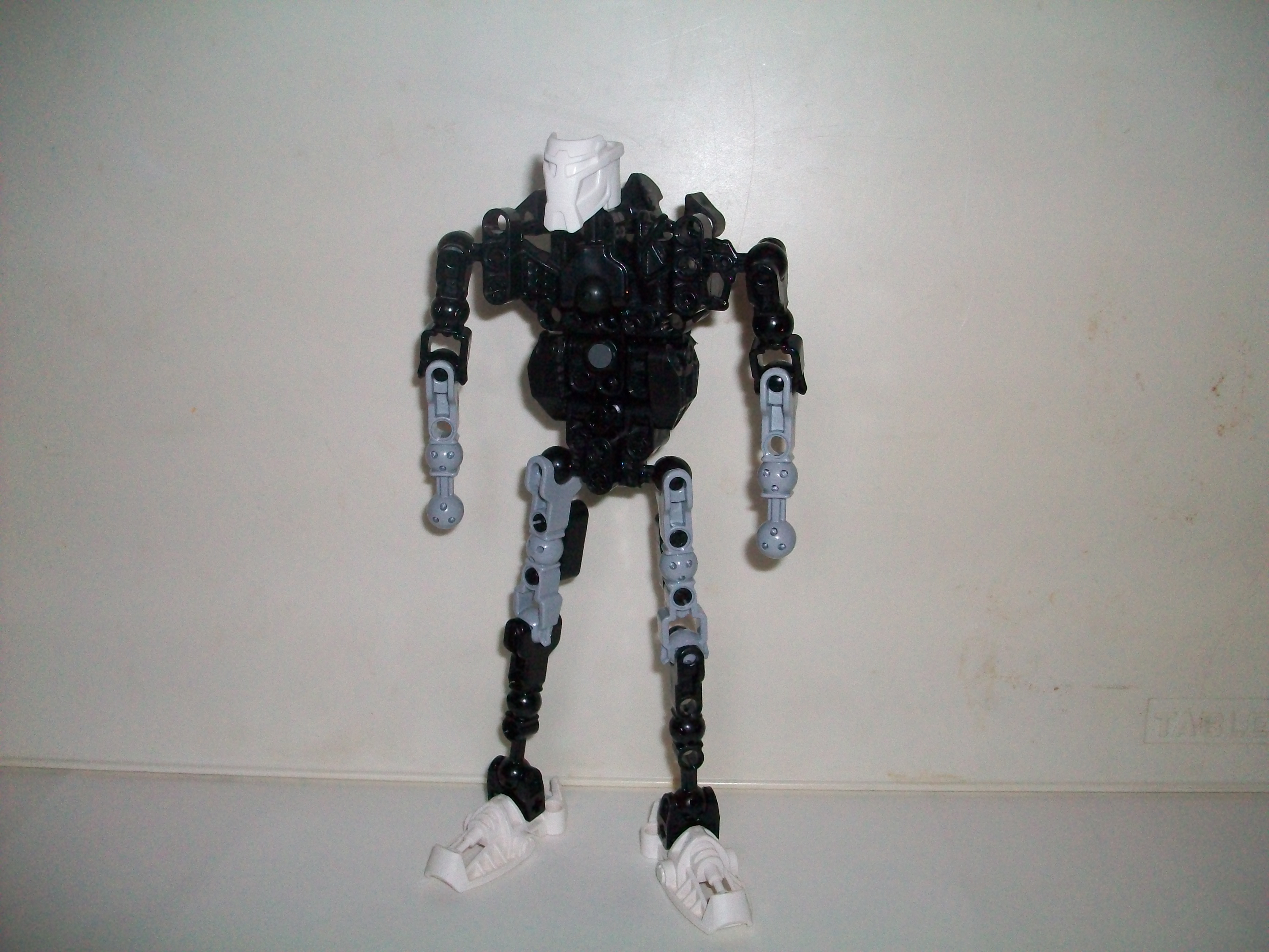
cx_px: 634
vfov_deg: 41.8
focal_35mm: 34
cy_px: 476
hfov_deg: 54.0
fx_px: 1246
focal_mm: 5.7
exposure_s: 1/125
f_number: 2.8
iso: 200
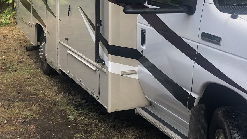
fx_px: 465
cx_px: 167
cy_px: 19
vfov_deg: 16.8
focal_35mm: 71
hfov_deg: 29.5
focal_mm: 3.99
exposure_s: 1/262
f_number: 1.8
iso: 20
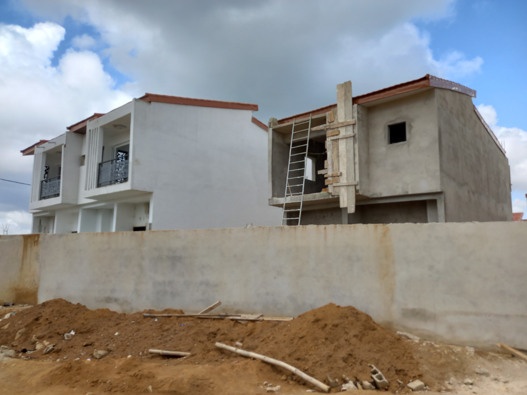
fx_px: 381
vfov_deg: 54.9
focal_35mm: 25
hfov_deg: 69.4
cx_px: 264
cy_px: 198
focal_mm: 4.6
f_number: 2
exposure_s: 1/746
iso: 25
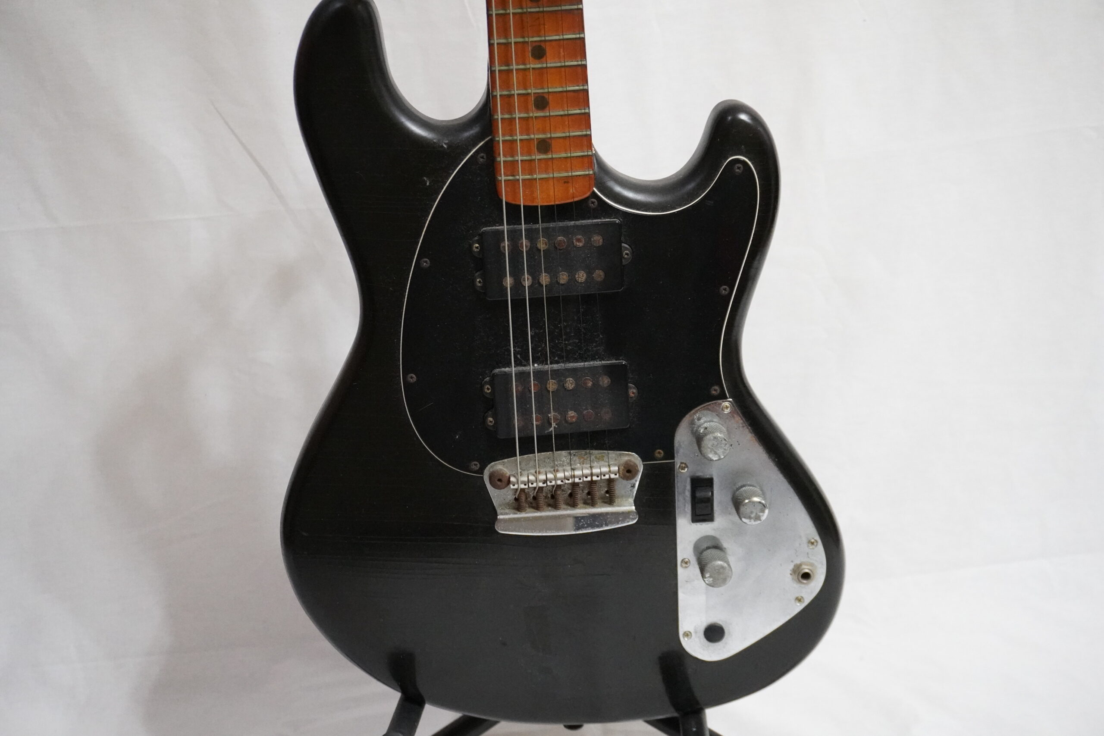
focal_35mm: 44
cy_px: 368
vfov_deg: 30.9
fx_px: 1334
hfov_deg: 45.0
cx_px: 552
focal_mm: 29
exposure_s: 1/100
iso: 6400
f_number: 4.5
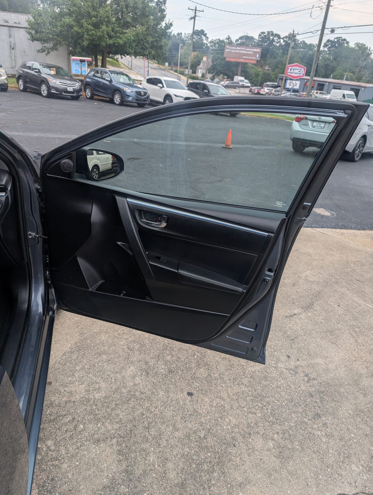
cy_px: 248
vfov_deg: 71.5
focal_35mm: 24
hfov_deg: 56.9
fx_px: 344
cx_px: 186
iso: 20
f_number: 1.68
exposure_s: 1/298
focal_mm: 6.9
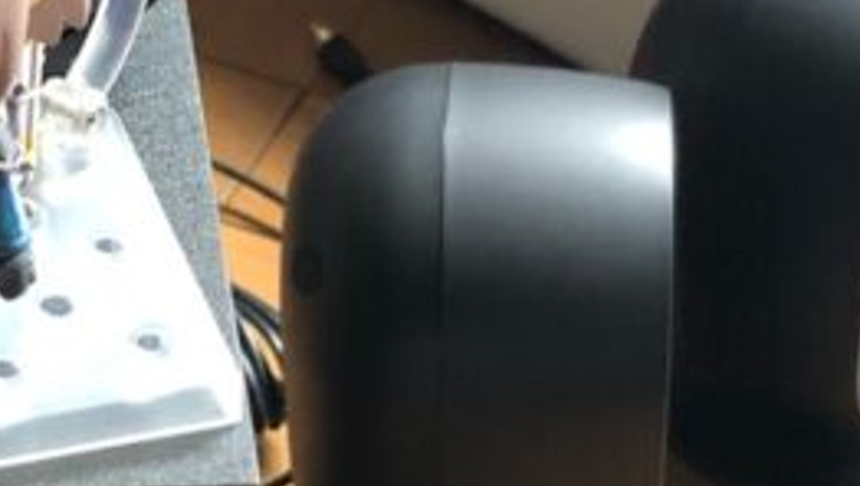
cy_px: 460
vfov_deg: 10.2
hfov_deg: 17.5
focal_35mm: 119
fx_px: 2716
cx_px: -20
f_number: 1.8
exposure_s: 1/15
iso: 100
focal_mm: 4
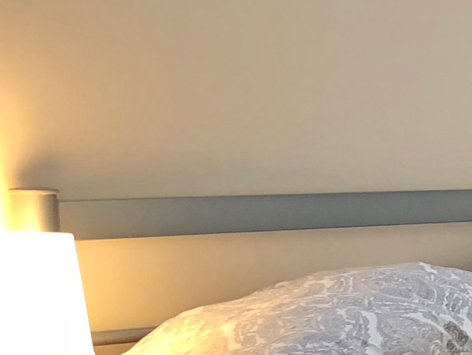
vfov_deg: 10.6
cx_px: 1027
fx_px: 1910
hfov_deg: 12.1
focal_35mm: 140
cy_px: 303
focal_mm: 3.99
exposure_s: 1/24
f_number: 1.8
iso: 32
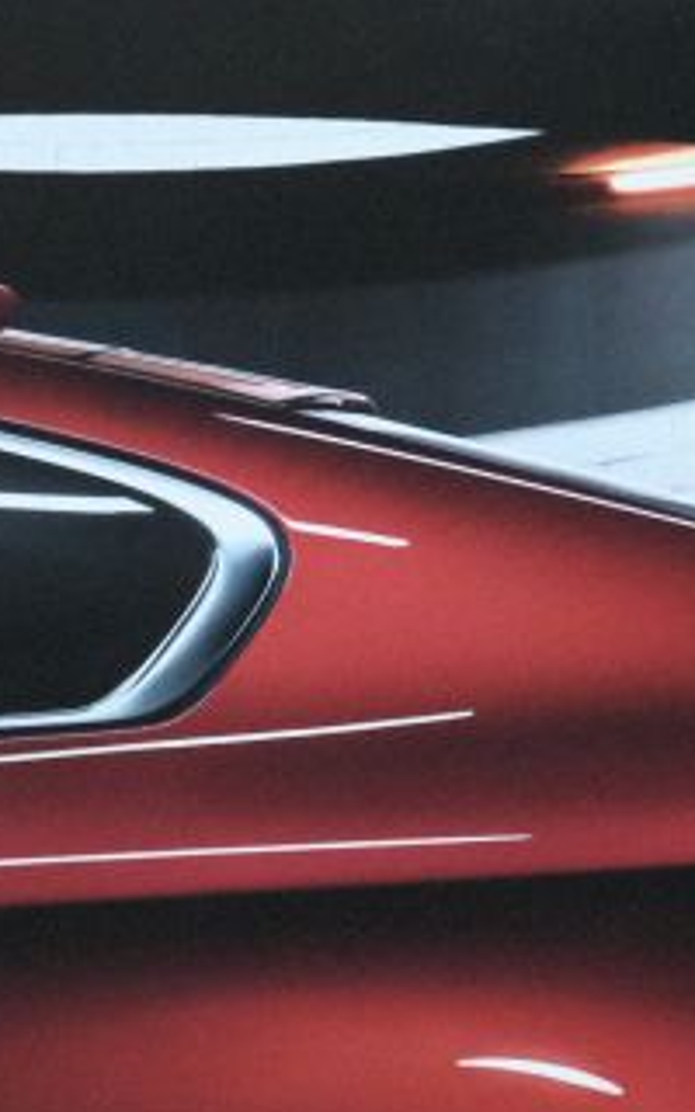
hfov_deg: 10.9
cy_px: 556
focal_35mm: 120
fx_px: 3637
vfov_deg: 17.4
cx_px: 478
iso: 6400
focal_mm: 25.4
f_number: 5.6
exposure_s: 1/210
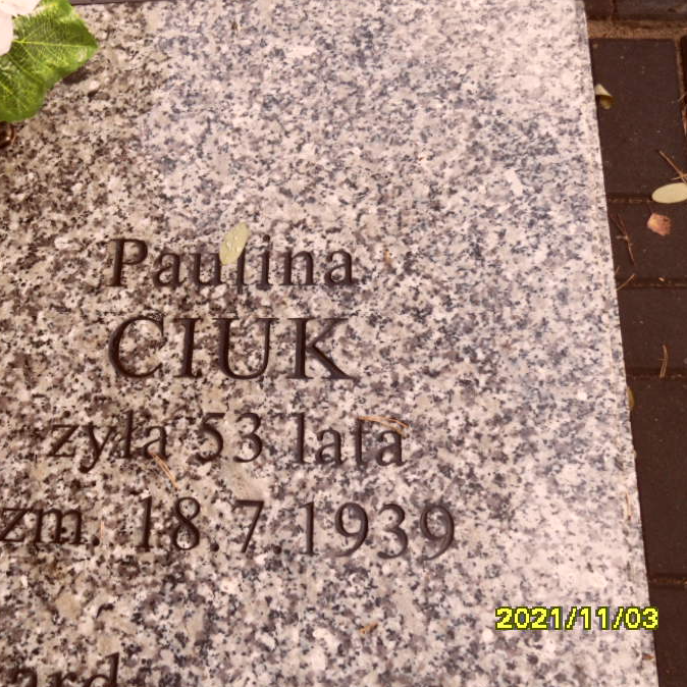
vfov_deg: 39.1
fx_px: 966
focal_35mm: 43
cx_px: 186
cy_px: 308
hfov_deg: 38.3
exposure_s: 1/125
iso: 80
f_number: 3.4
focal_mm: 5.3
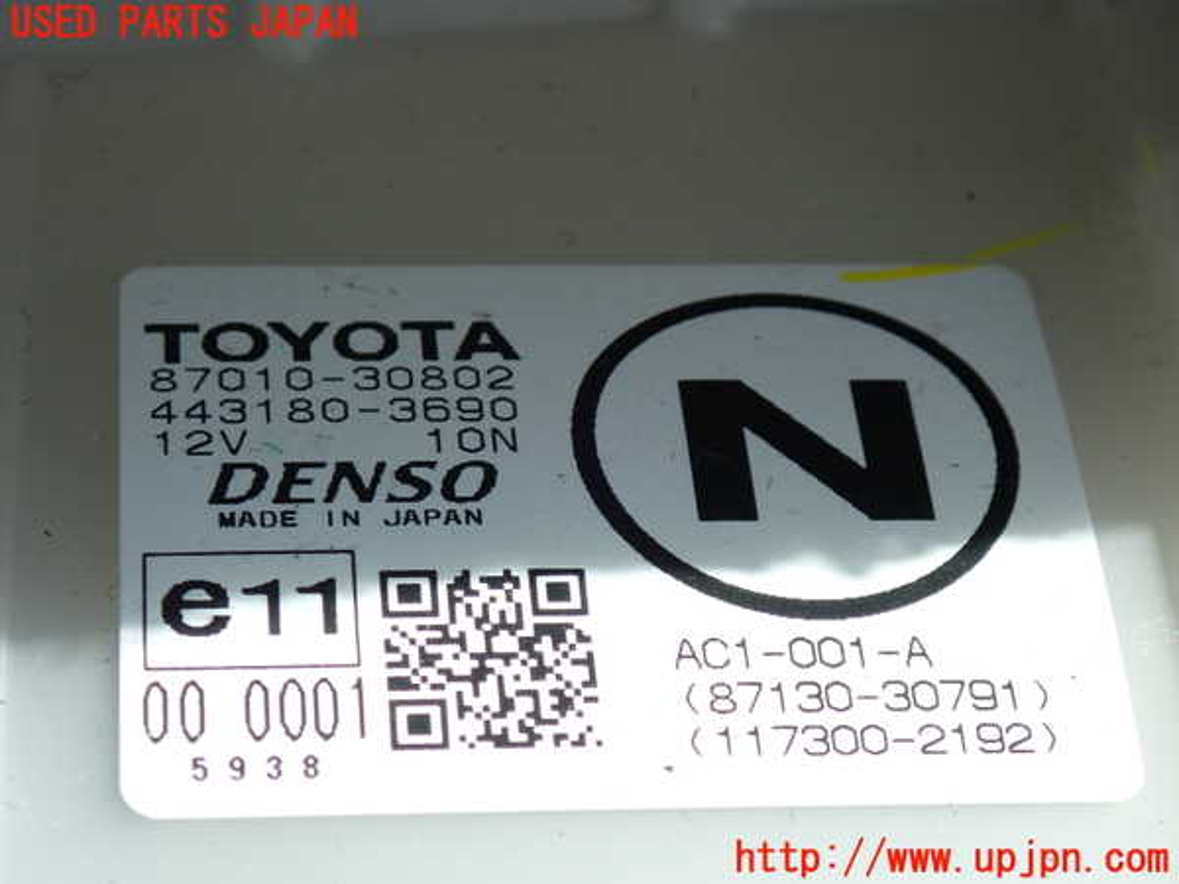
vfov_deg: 14.8
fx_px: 3406
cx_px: 590
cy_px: 442
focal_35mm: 100
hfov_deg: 19.6
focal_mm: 18
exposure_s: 1/200
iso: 100
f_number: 4.9
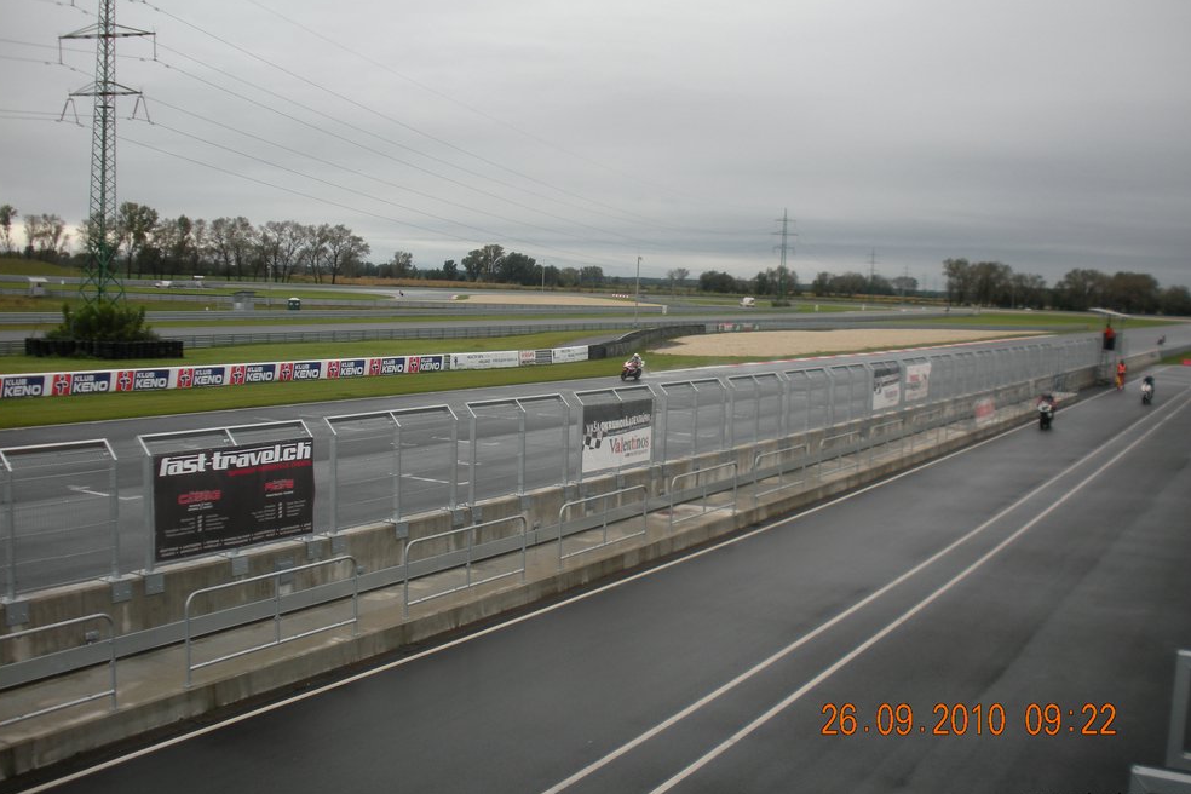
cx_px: 588
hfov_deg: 51.9
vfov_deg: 35.9
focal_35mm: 37
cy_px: 361
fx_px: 1224
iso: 64
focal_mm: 6.3
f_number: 3.5
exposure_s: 1/290
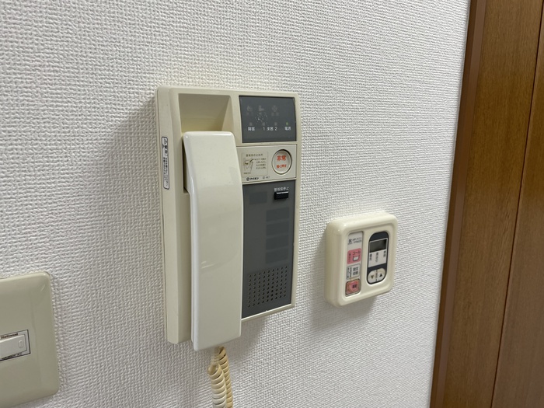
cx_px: 272
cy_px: 204
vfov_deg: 53.1
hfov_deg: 67.3
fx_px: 409
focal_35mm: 26
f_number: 1.6
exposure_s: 1/120
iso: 64
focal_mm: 4.2
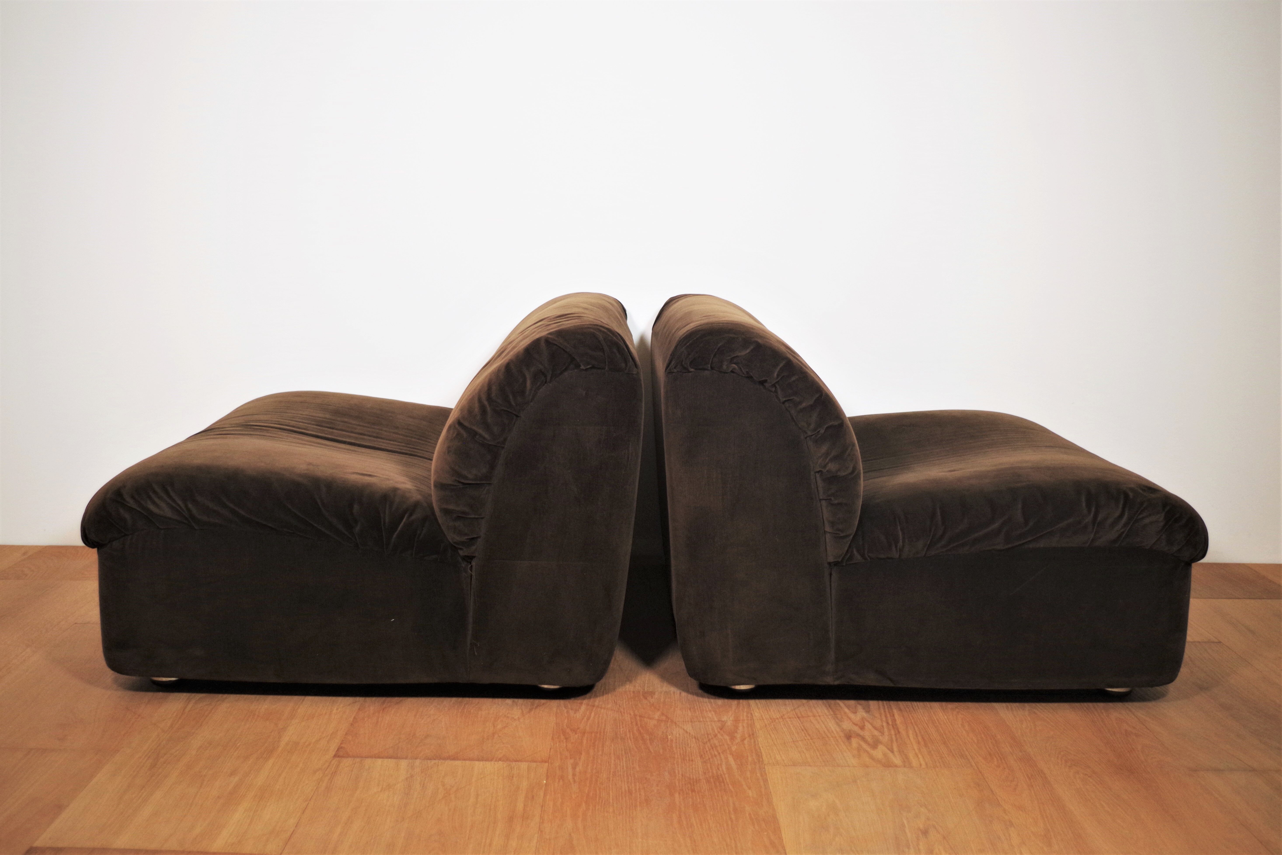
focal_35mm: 34
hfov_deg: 55.8
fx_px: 1211
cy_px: 428
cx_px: 641
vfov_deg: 38.9
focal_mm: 23.13
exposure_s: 1/100
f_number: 4
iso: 800
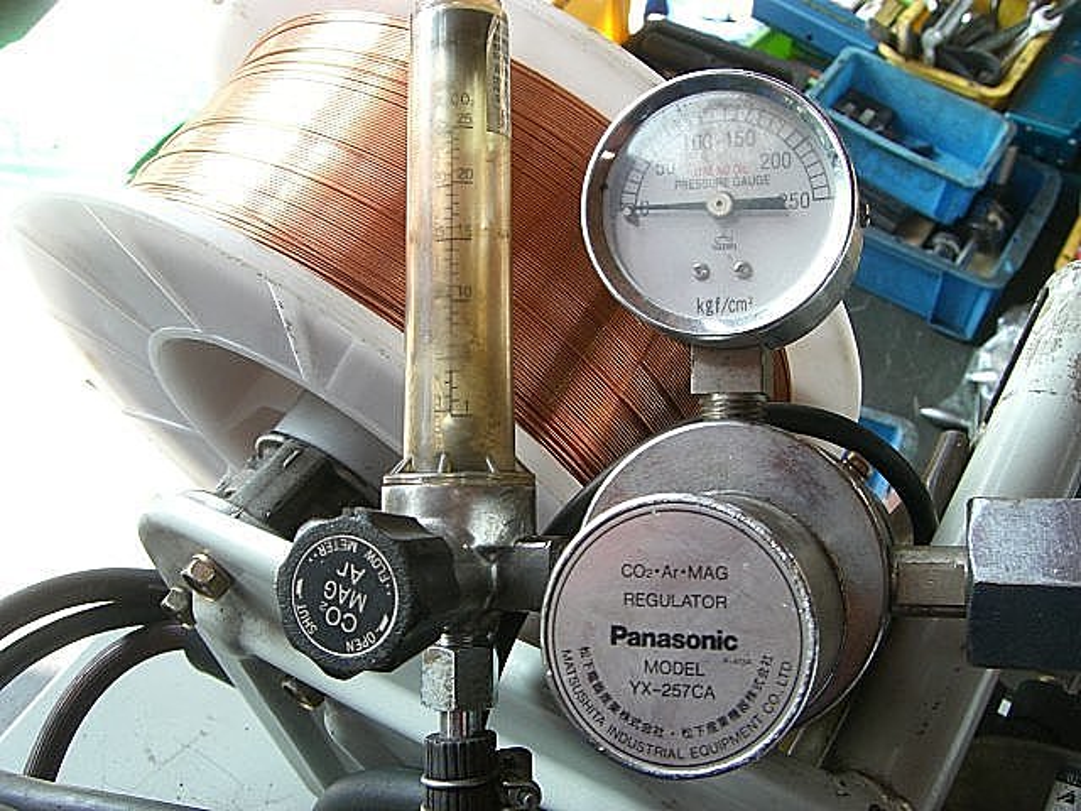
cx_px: 540
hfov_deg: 49.0
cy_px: 406
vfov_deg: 37.7
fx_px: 1187
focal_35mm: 38
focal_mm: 6.2
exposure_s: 1/80
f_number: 2.7
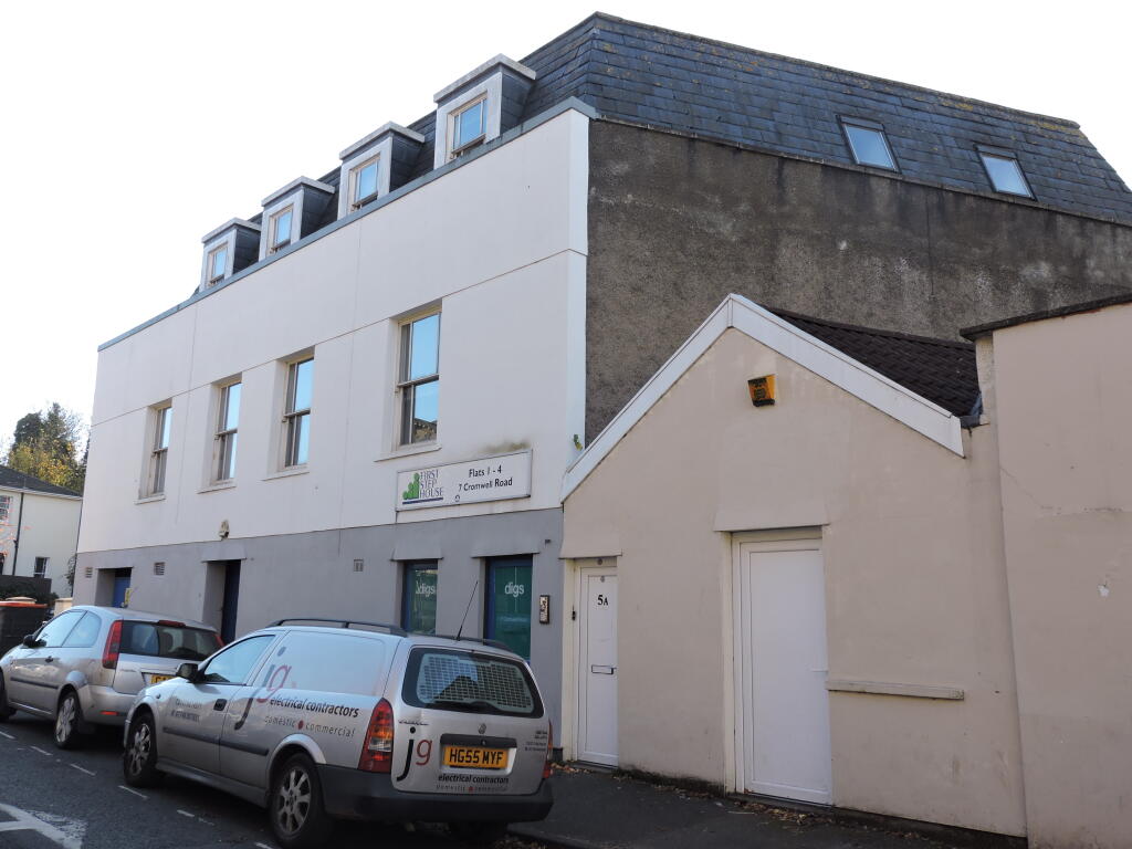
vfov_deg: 46.8
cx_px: 566
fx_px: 981
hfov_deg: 60.0
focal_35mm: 30
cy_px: 424
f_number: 3.1
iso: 100
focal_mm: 5.4
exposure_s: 1/320
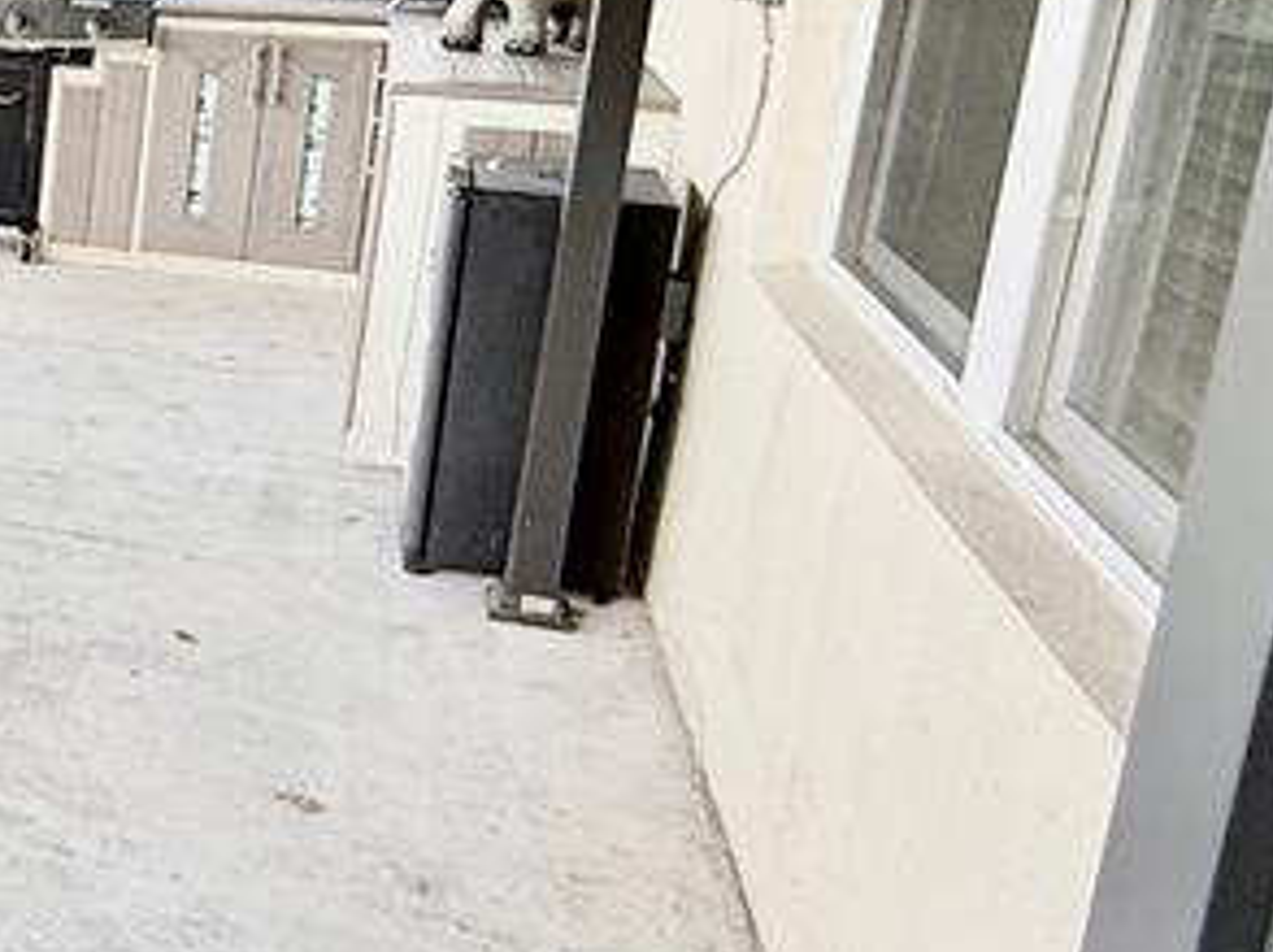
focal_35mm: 49
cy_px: 213
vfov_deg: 29.1
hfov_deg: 27.2
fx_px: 1800
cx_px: -634
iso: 100
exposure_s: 1/99
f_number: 2.2
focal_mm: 2.22
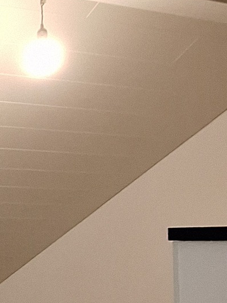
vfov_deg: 30.3
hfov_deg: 18.0
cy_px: 224
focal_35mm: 63
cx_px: -193
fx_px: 551
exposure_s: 1/25
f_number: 2.2
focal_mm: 1.74
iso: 500
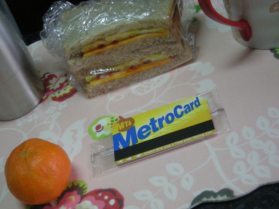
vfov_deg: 19.4
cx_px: 140
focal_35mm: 76
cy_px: 104
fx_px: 612
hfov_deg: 25.7
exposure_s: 1/30.4
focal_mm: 12.3
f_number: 3.9
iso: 400
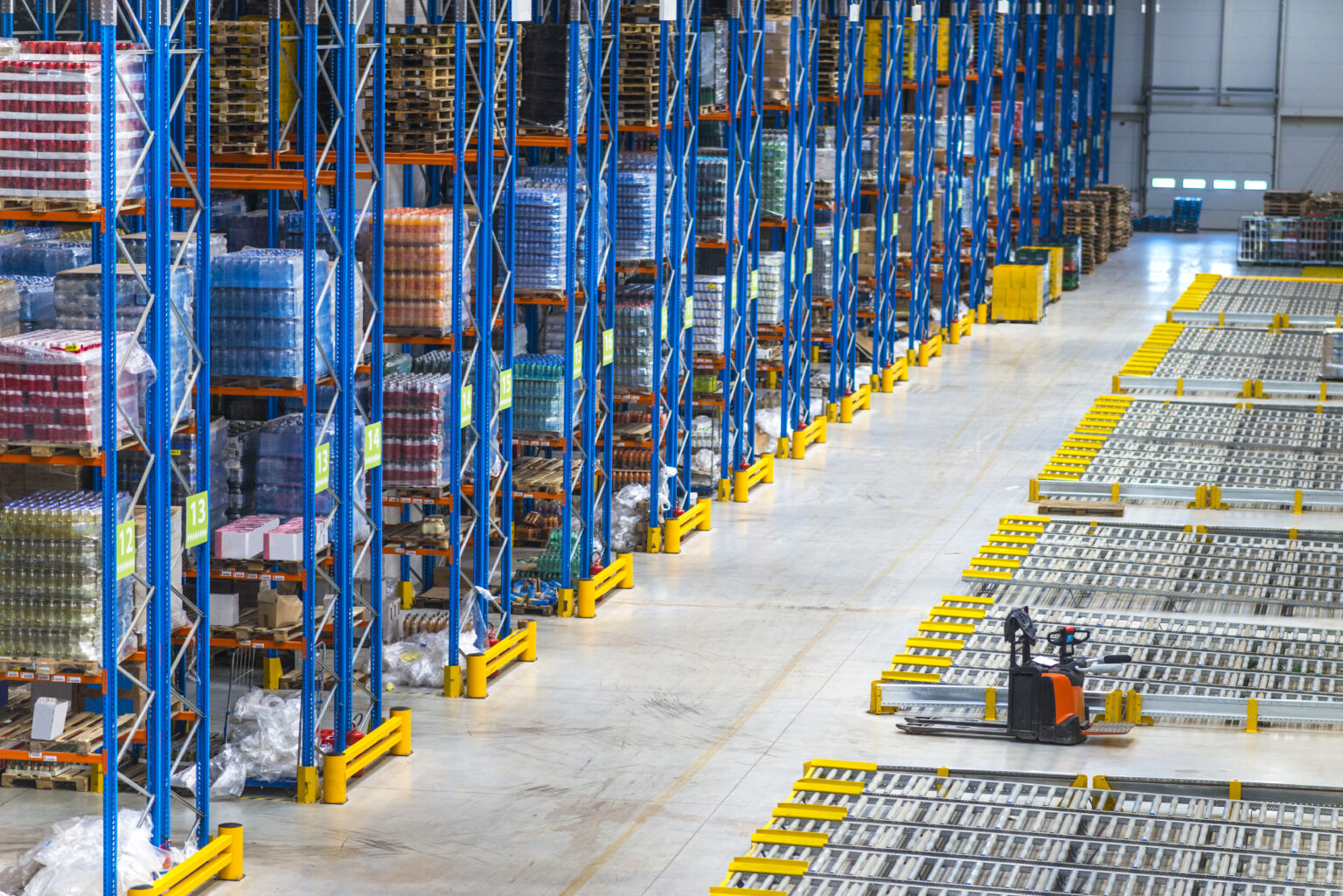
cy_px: 448
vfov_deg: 16.1
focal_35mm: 85
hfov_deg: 23.9
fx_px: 3172
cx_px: 672
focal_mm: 85
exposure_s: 1/125
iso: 500
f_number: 1.8
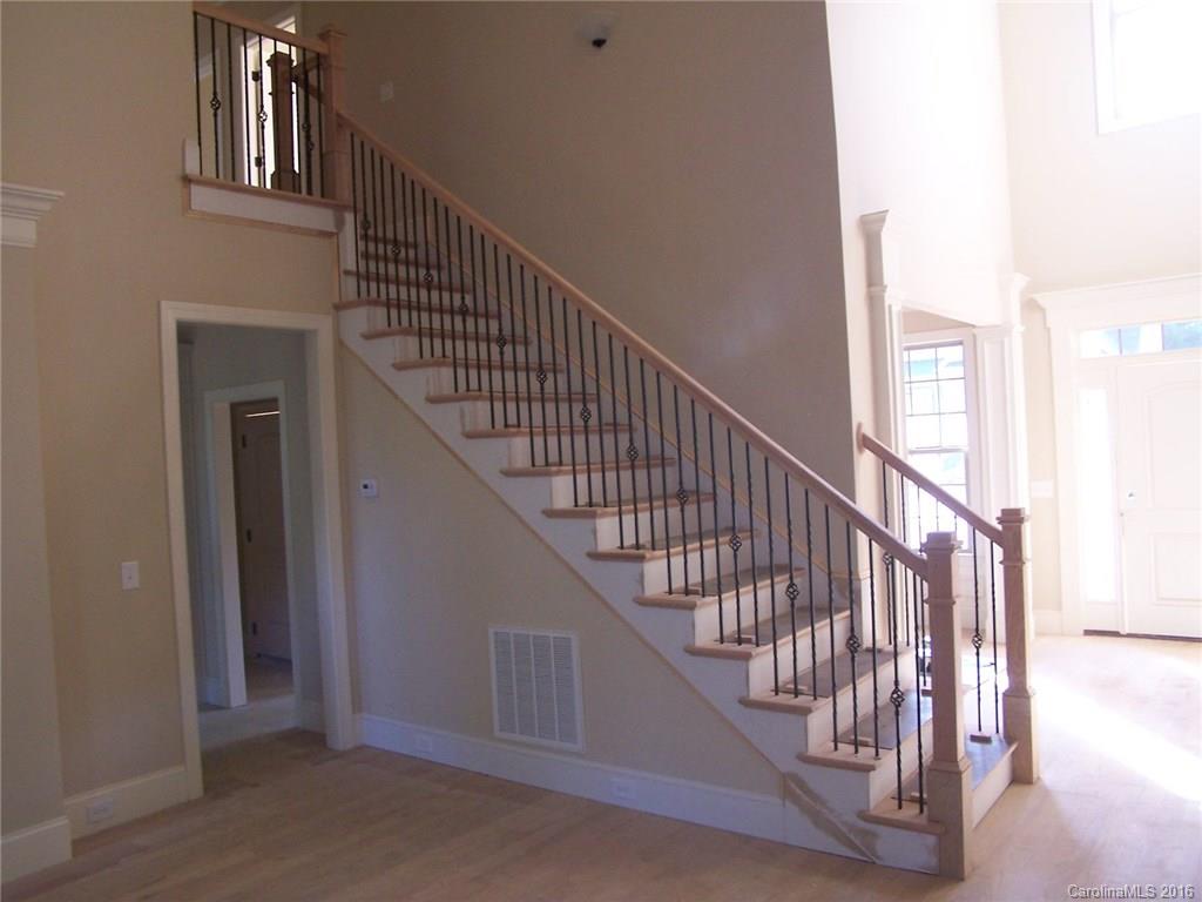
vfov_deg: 37.7
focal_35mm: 38
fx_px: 1320
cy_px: 451
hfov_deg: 49.0
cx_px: 601
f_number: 2.8
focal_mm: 6.3
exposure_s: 1/20
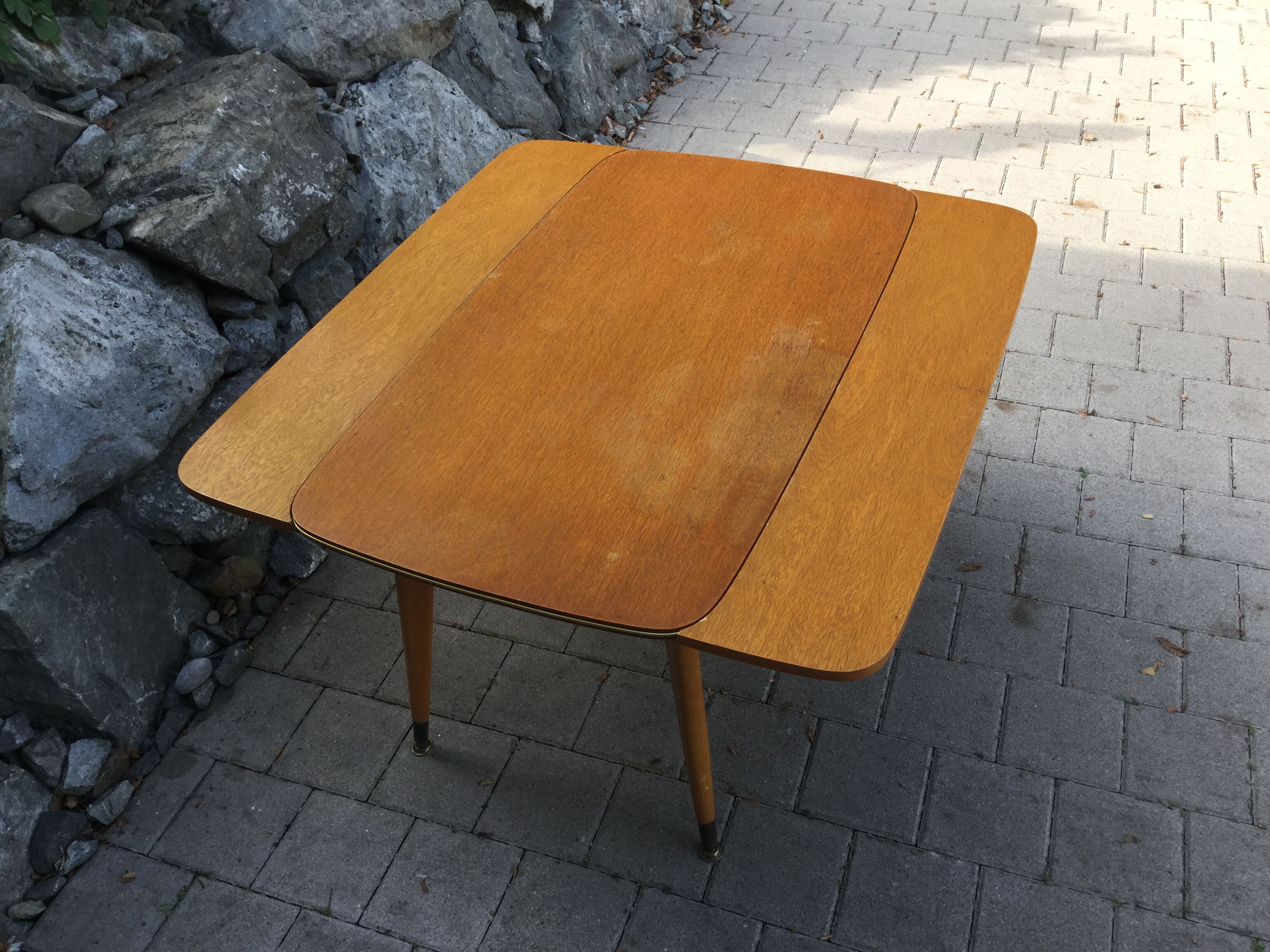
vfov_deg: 45.4
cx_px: 635
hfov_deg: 58.4
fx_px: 1137
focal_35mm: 31
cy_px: 476
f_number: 2.4
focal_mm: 3.3
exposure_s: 1/146
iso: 25
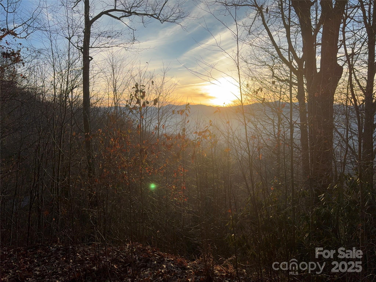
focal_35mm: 26
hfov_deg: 67.3
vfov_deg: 53.1
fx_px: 282
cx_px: 188
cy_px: 141
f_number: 1.6
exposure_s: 1/2283
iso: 50
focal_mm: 5.96
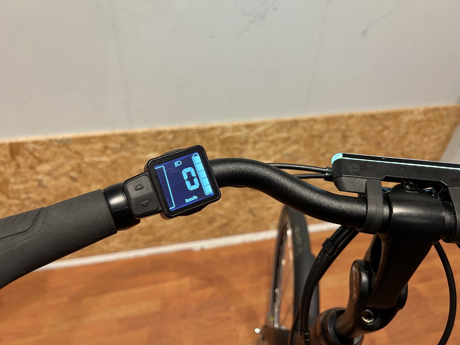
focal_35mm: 26
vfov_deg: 53.1
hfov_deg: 67.3
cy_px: 172
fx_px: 346
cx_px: 230
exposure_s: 1/50
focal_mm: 5.7
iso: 125
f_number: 1.5
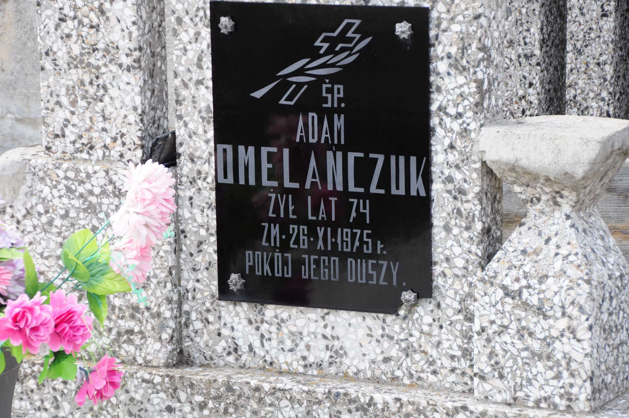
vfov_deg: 8.7
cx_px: 314
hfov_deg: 13.1
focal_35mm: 158
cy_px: 209
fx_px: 2749
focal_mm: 105
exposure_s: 1/250
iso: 500
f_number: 7.1
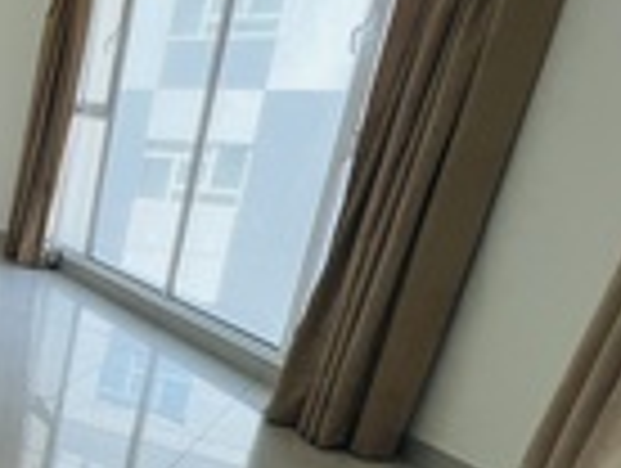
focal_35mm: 43
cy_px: 358
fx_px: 773
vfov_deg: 33.0
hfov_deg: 25.9
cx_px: -389
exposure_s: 1/99
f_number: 1.8
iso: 40
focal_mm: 1.57
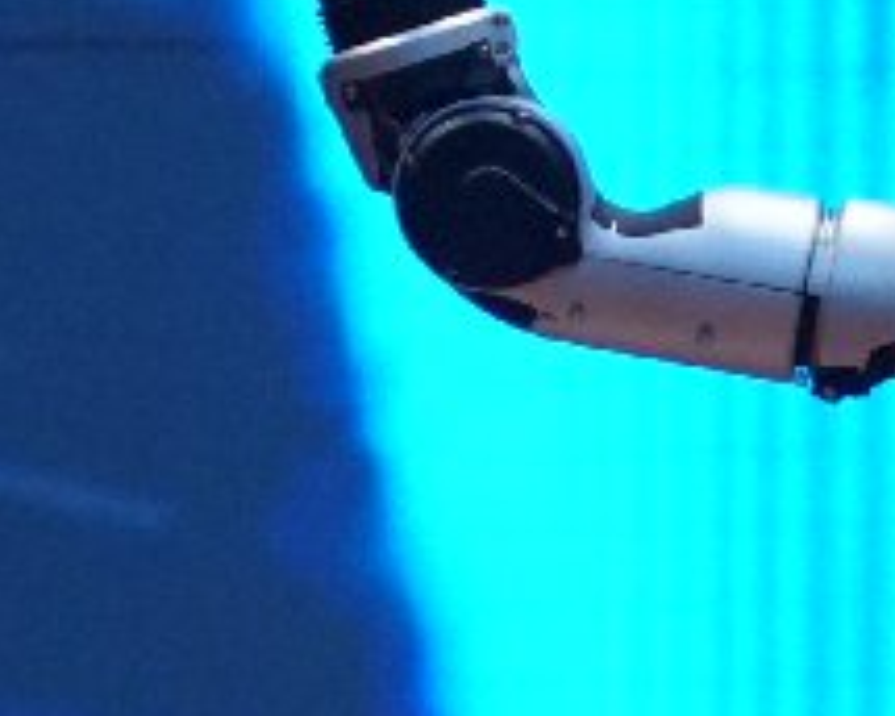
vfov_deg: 1.8
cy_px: 1420
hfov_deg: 2.2
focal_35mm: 852
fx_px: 22568
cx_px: 2956
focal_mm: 96
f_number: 4
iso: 5000
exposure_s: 1/250
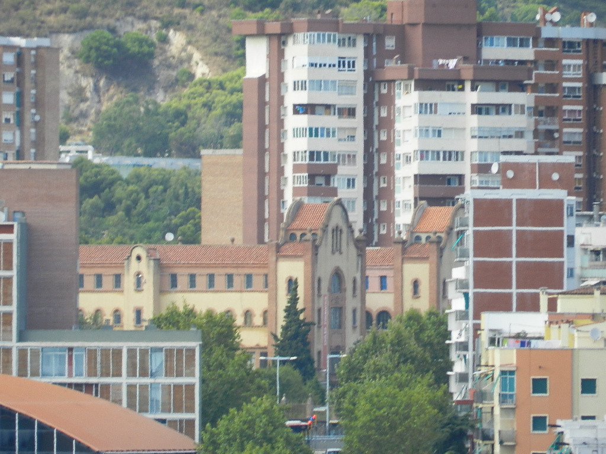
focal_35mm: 810
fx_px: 14180
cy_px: 227
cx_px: 303
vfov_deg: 1.8
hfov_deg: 2.4
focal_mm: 144
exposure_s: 1/320
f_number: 5.7
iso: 160
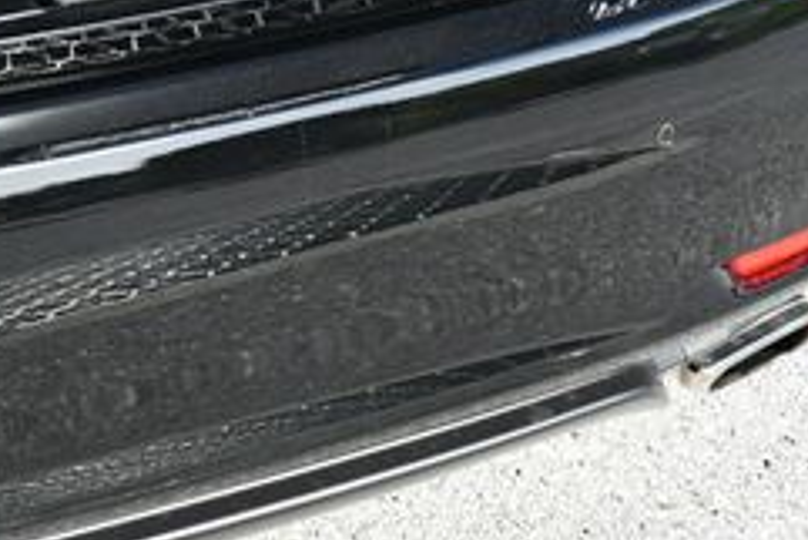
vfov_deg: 9.2
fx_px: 3346
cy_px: 30
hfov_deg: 13.5
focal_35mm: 149
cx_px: -101
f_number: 5.6
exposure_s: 1/250
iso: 200
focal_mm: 28
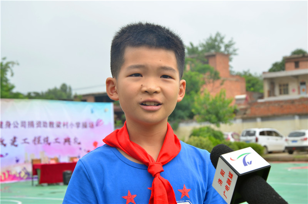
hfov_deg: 27.1
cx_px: 154
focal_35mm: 75
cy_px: 102
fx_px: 640
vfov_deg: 18.1
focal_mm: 50
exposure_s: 1/250
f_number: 8
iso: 200
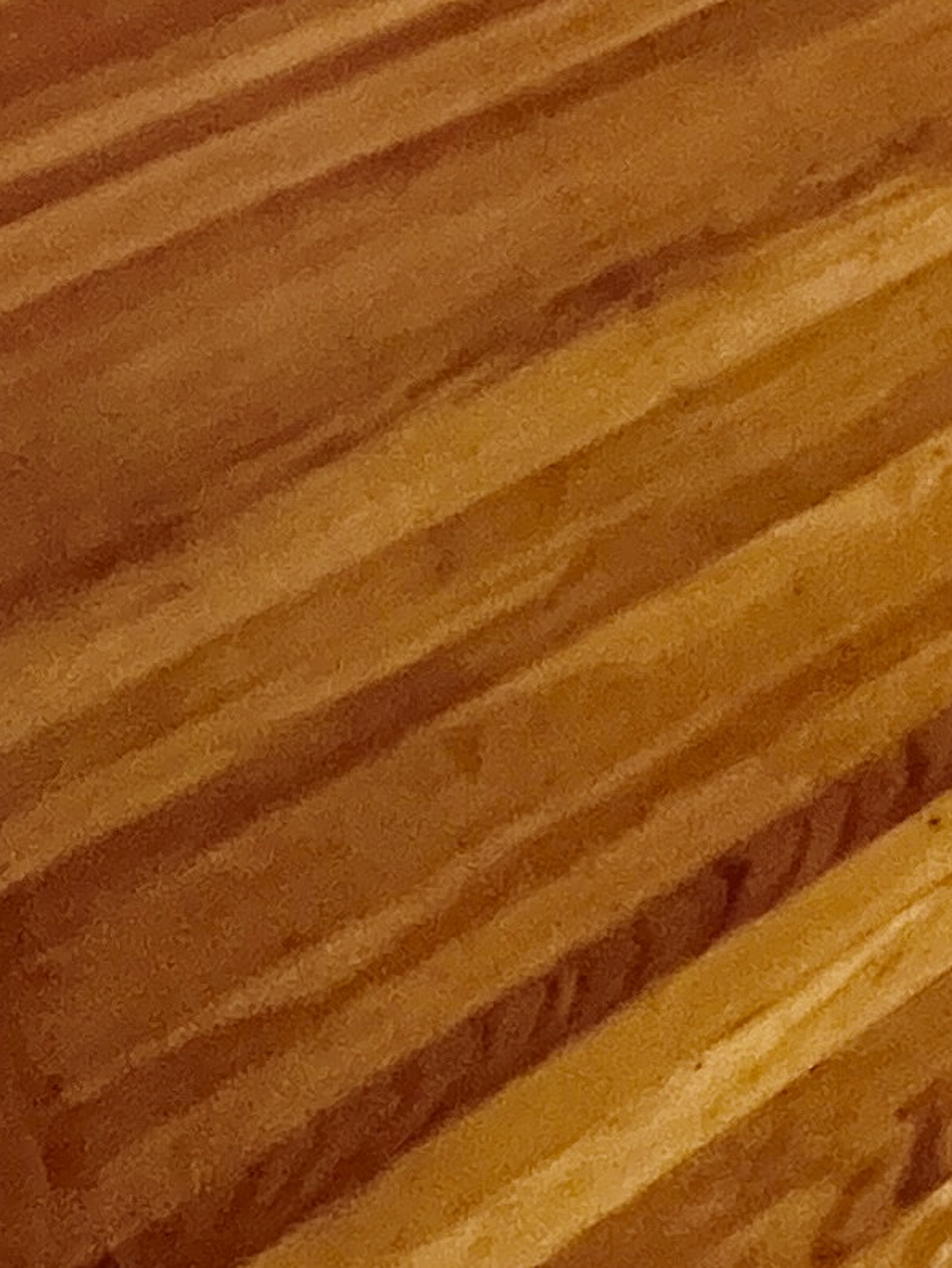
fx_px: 2419
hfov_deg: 17.9
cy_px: -1273
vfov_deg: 18.7
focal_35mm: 66
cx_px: 1695
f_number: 1.8
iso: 640
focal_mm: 1.57
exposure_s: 1/60
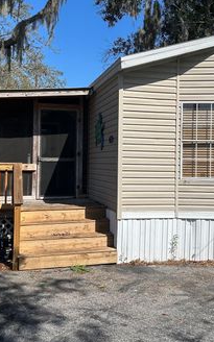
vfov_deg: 47.2
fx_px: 392
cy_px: 158
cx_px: 112
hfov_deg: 30.5
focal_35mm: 42
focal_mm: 5.7
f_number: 1.5
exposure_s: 1/6211
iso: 50
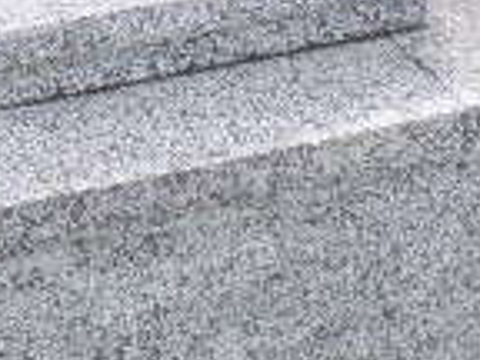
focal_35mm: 102
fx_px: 1414
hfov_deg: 19.1
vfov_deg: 13.9
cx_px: 113
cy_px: -120
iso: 200
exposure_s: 1/30
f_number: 2.8
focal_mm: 4.1
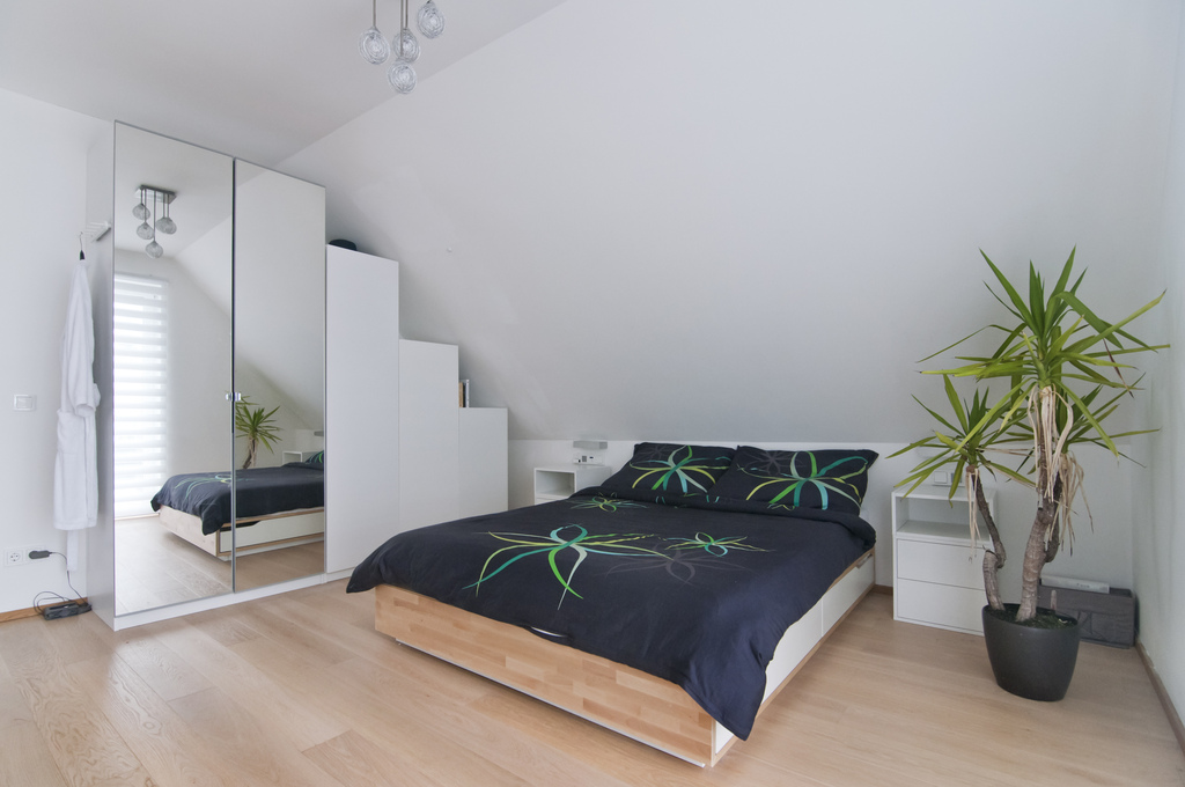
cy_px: 394
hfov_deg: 95.1
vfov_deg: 71.9
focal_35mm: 16
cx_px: 592
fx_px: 542
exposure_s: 1/40
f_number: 4.5
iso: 800
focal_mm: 11
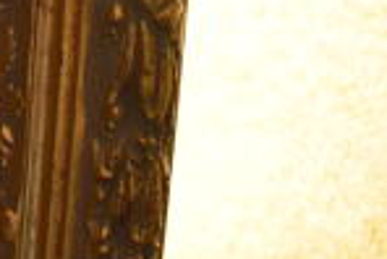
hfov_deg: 15.2
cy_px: 65
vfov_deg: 12.3
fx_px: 1194
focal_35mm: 111
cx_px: -361
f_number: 4
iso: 400
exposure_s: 1/250
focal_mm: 18
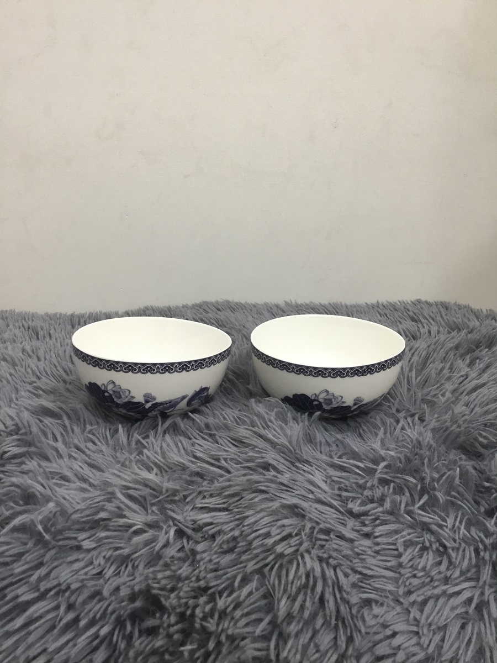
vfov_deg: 58.4
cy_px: 332
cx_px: 248
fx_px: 593
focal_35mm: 31
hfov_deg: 45.4
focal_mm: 3.3
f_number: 2.4
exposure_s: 1/33
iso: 100
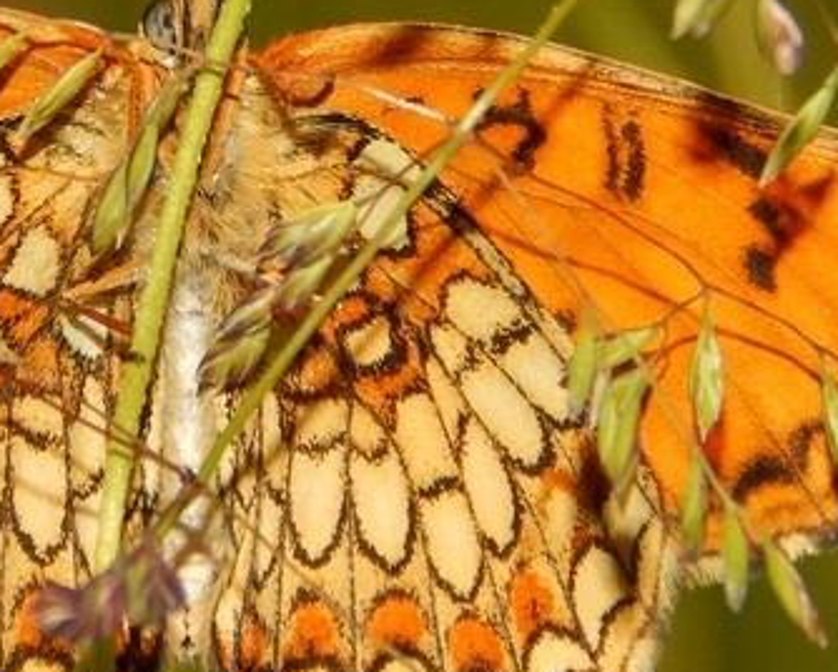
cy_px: 298
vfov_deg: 3.2
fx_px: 12117
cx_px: 176
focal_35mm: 488
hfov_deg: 4.0
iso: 125
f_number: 10.9
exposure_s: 1/250
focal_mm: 37.1
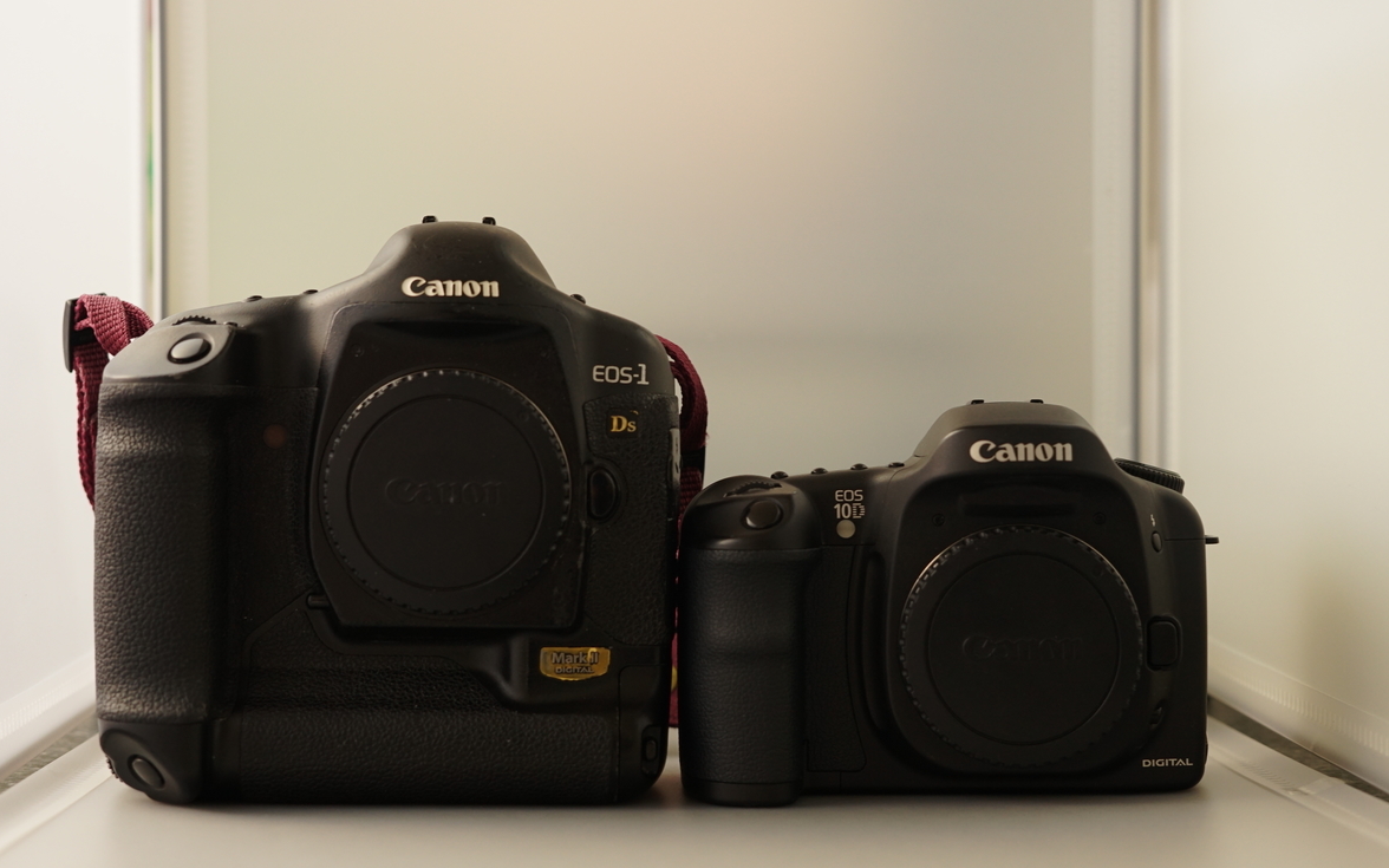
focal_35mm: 52
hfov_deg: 38.9
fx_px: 1968
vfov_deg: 24.9
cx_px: 703
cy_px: 429
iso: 800
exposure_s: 1/13
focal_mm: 50
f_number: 4.5
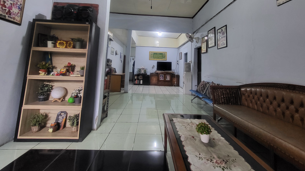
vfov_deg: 68.3
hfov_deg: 103.0
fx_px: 121
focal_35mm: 15
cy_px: 55
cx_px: 157
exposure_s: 1/33
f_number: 2.2
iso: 320
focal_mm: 1.74
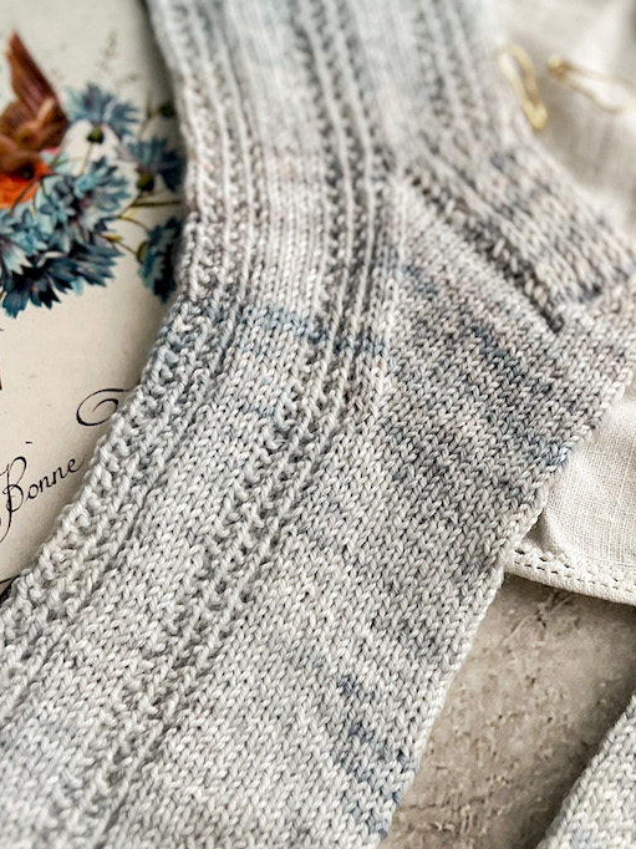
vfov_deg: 31.7
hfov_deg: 23.7
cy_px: 469
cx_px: 504
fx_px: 1495
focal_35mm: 61
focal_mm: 5.7
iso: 250
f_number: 1.5
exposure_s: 1/60
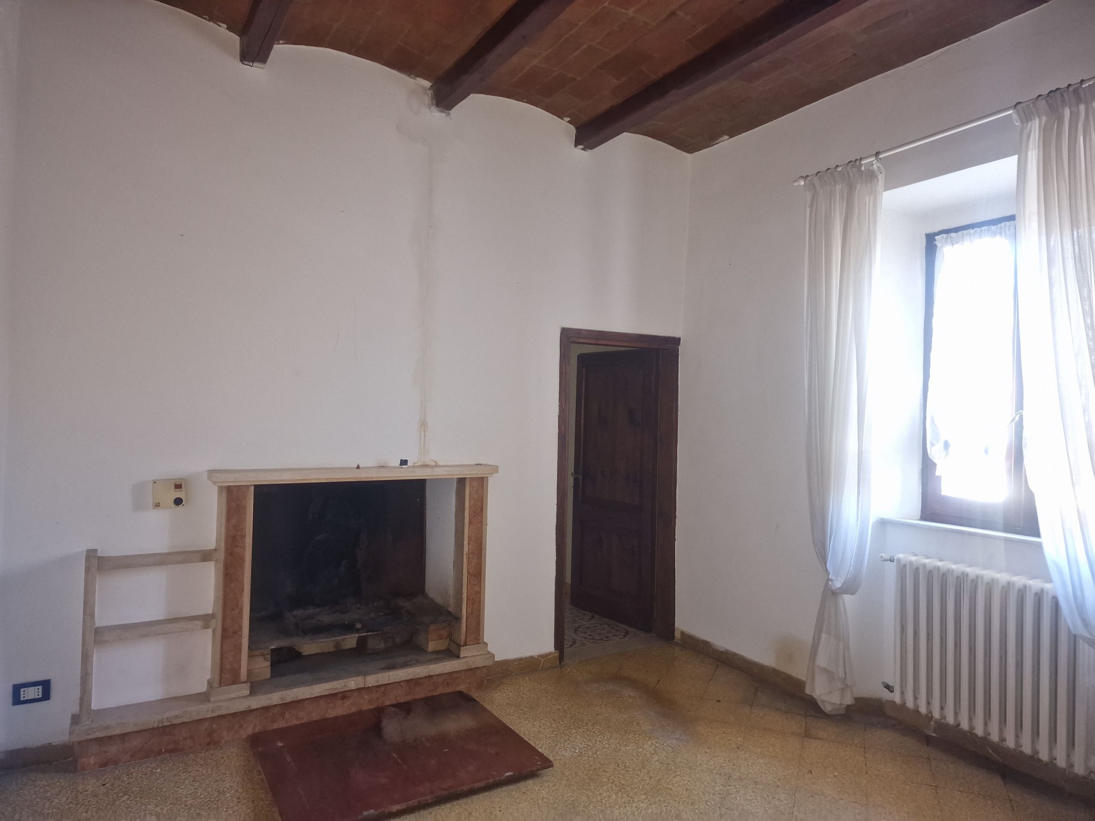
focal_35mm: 23
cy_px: 410
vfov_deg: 58.9
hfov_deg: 73.9
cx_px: 548
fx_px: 728
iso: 800
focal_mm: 6.4
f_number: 1.8
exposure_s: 1/50
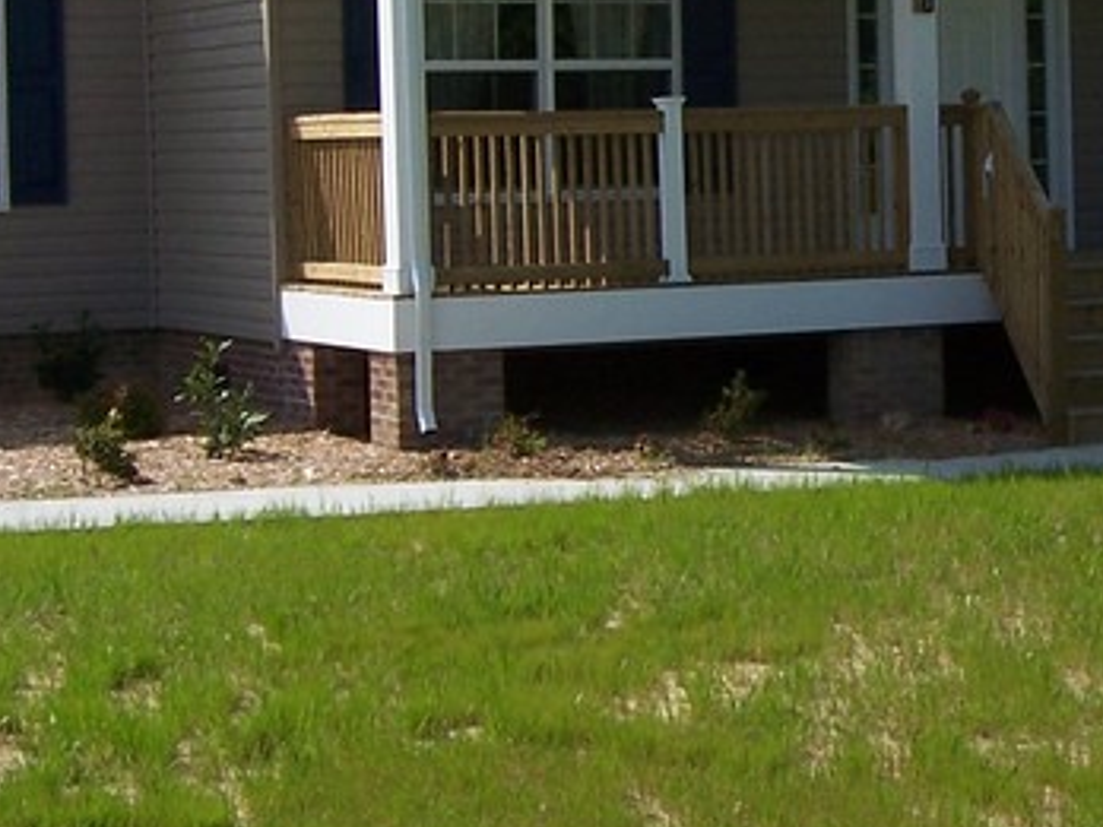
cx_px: 900
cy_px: 209
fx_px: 3186
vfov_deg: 14.7
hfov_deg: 19.4
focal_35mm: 100
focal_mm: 5.6
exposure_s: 1/500
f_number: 5.6
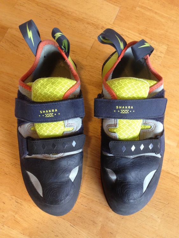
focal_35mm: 33
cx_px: 90
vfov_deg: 55.3
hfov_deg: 43.0
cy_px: 119
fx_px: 227
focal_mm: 4.12
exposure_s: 1/20
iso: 160
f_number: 2.4
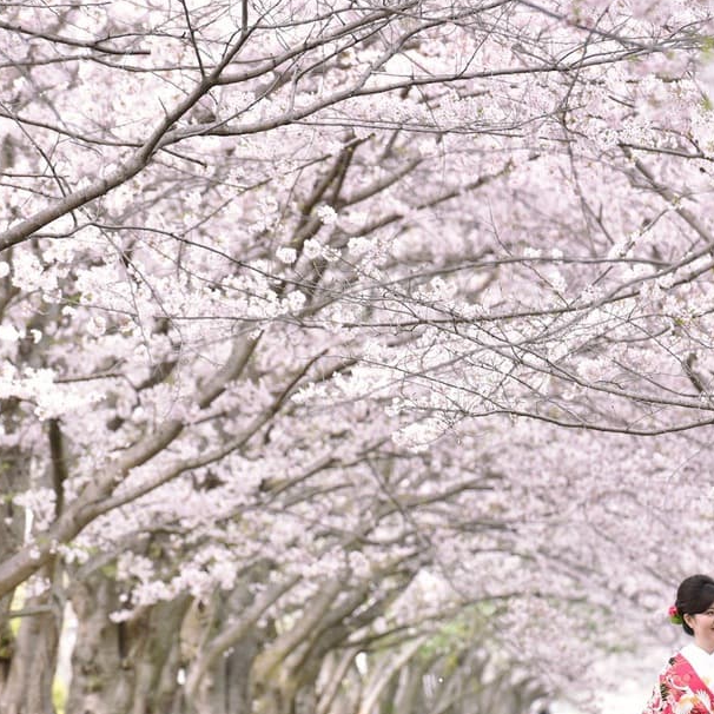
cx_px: 361
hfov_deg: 4.3
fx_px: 9428
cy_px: 525
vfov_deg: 4.3
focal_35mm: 404
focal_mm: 200
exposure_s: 1/1000
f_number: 6.3
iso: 1000
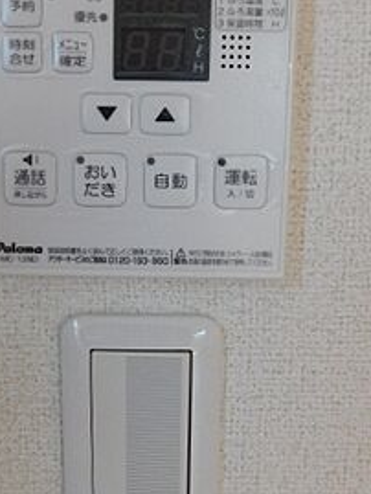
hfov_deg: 35.0
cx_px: 143
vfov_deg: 45.7
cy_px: 231
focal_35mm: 41
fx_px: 585
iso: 125
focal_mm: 4
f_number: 3
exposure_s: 1/100
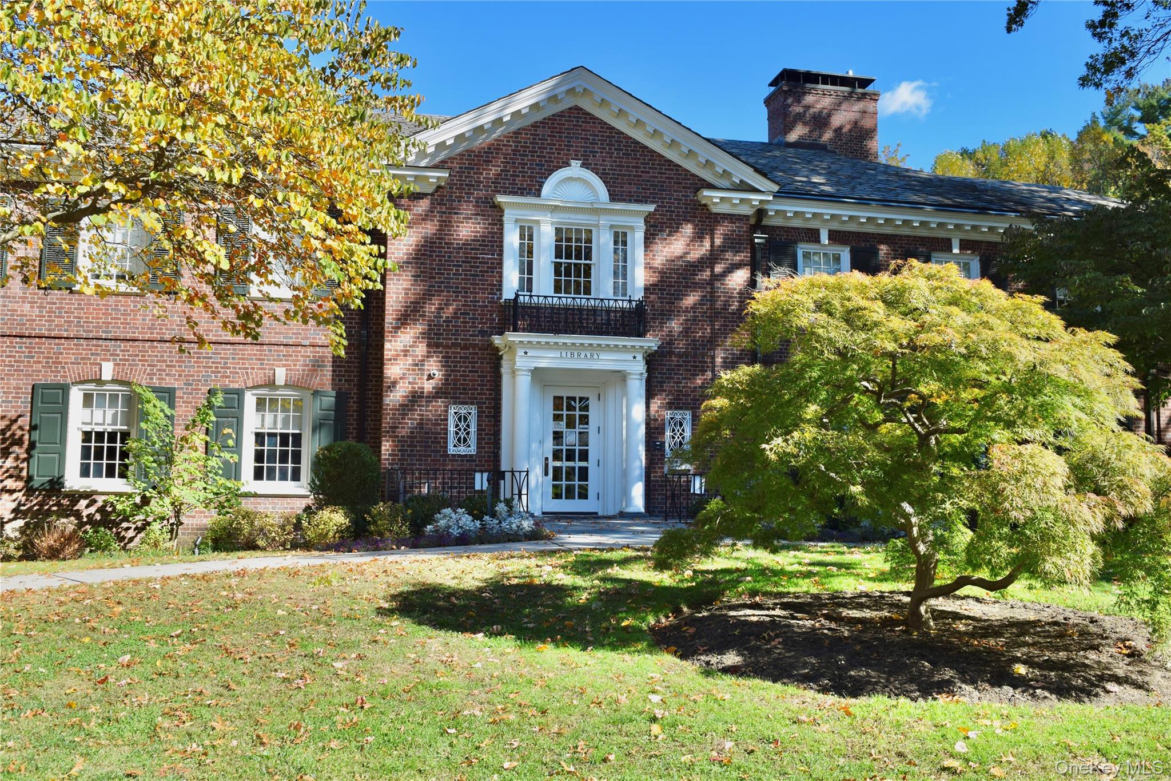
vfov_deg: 40.0
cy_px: 390
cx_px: 586
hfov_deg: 57.2
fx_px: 1073
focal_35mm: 33
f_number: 8
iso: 200
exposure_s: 1/250
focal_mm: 22
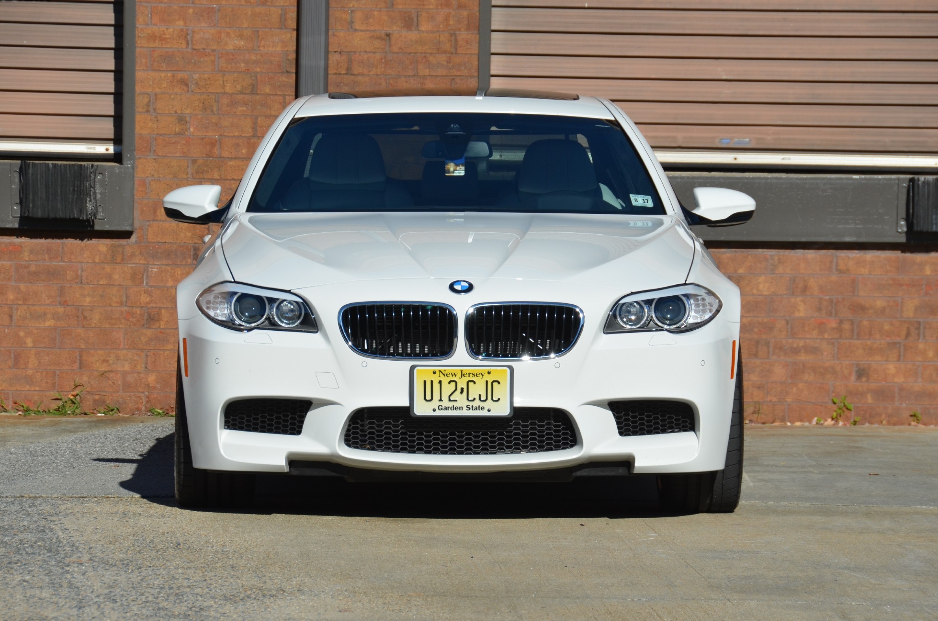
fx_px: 4914
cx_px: 455
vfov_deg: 7.2
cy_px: 310
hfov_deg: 10.9
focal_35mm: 189
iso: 400
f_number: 8
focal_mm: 120
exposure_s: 1/2000
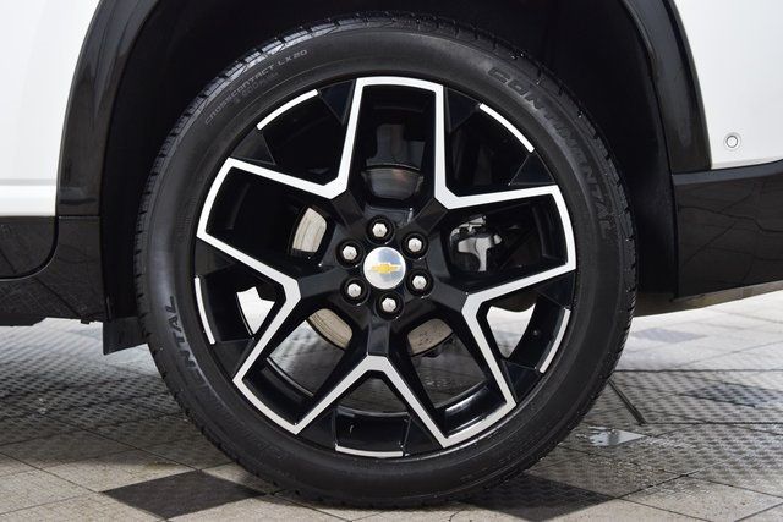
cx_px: 392
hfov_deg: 36.9
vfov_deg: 25.1
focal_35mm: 54
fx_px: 1175
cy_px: 261
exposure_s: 1/60
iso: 1600
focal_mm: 36
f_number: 3.5
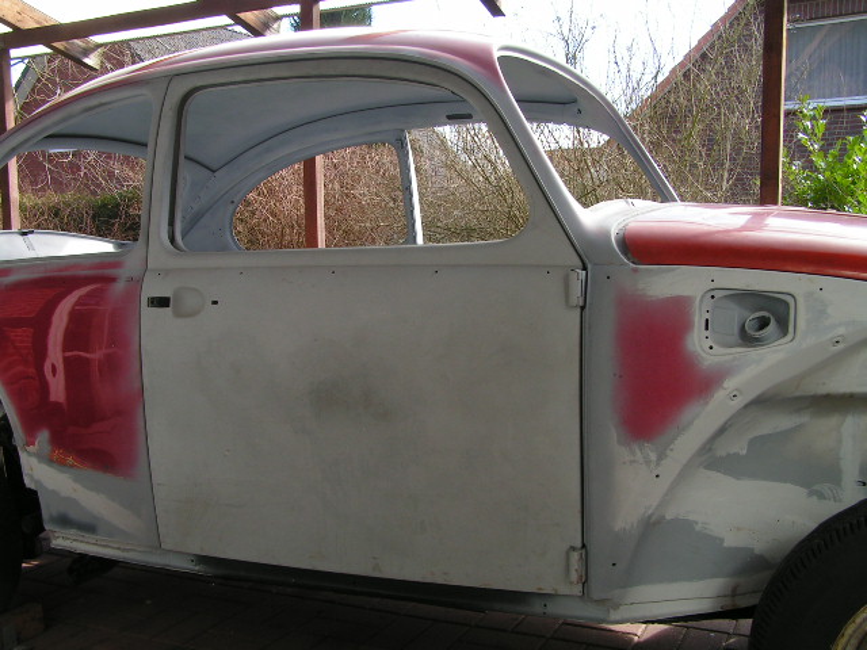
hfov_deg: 49.0
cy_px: 325
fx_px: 952
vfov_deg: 37.7
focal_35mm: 38
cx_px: 434
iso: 50
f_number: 5.6
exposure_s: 1/60
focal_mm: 6.3
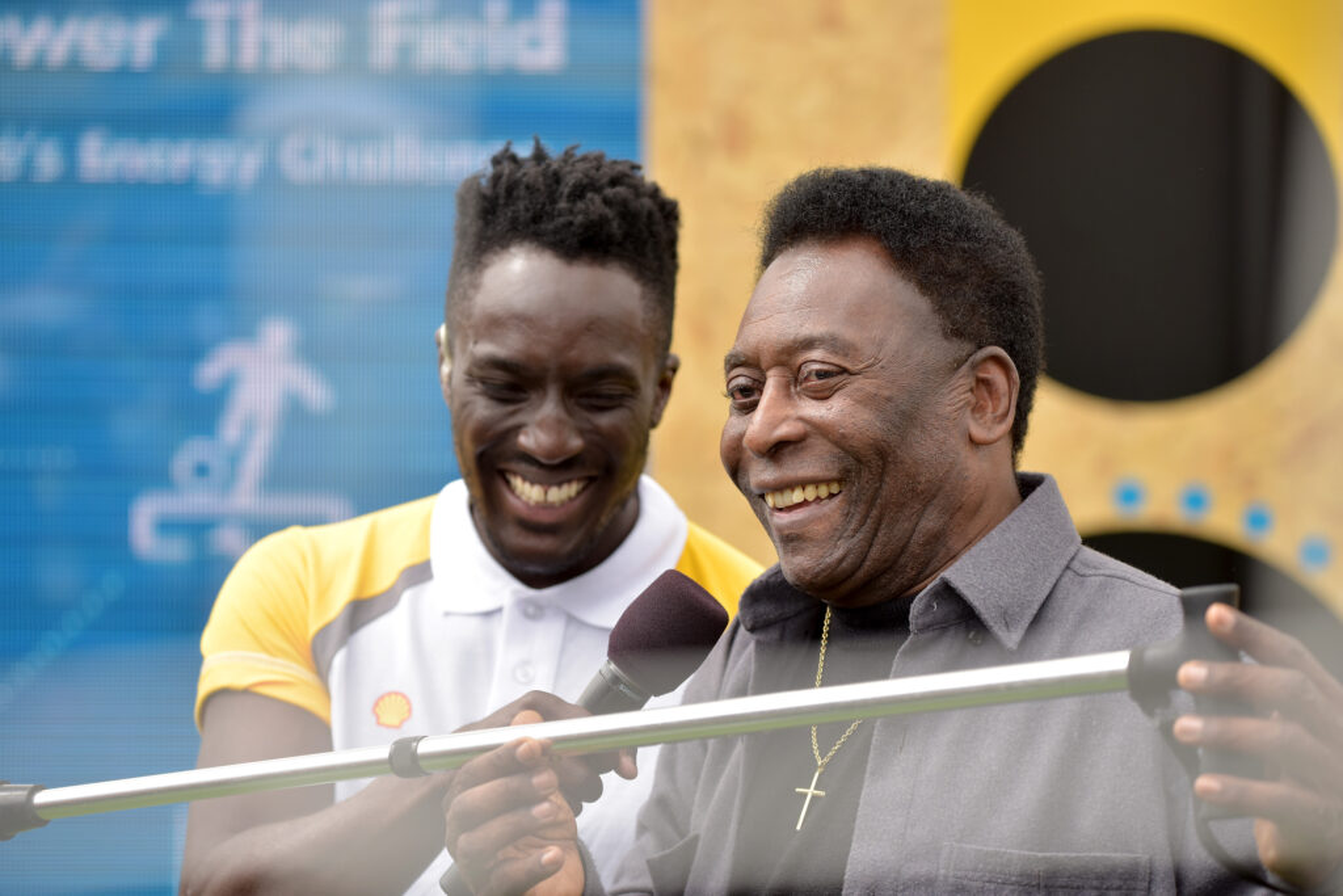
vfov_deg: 11.2
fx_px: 4552
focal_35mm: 122
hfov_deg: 16.8
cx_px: 672
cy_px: 448
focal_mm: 122
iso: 400
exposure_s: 1/1250
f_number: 4
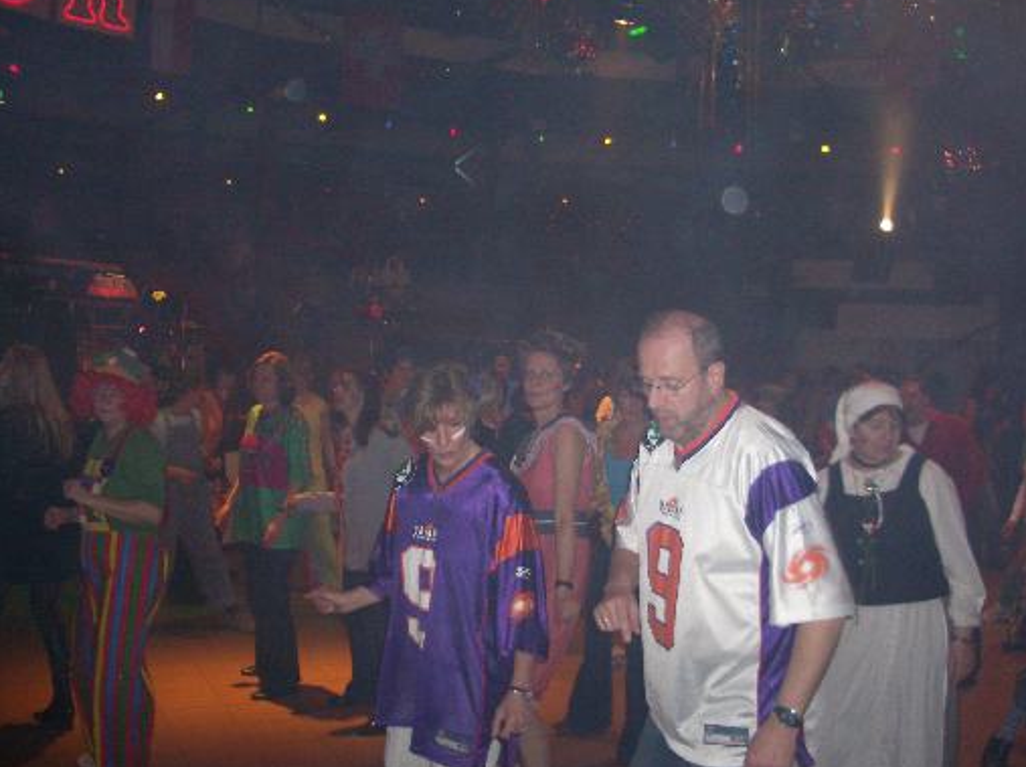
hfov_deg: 49.0
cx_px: 488
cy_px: 385
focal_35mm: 38
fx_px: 1125
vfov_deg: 37.6
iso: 200
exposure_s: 1/60
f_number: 2.6
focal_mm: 5.8
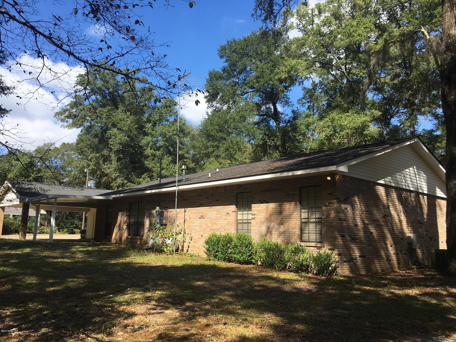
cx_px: 228
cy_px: 171
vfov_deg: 48.2
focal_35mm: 29
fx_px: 382
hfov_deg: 61.7
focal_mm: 4.15
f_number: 2.2
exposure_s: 1/894
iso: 25
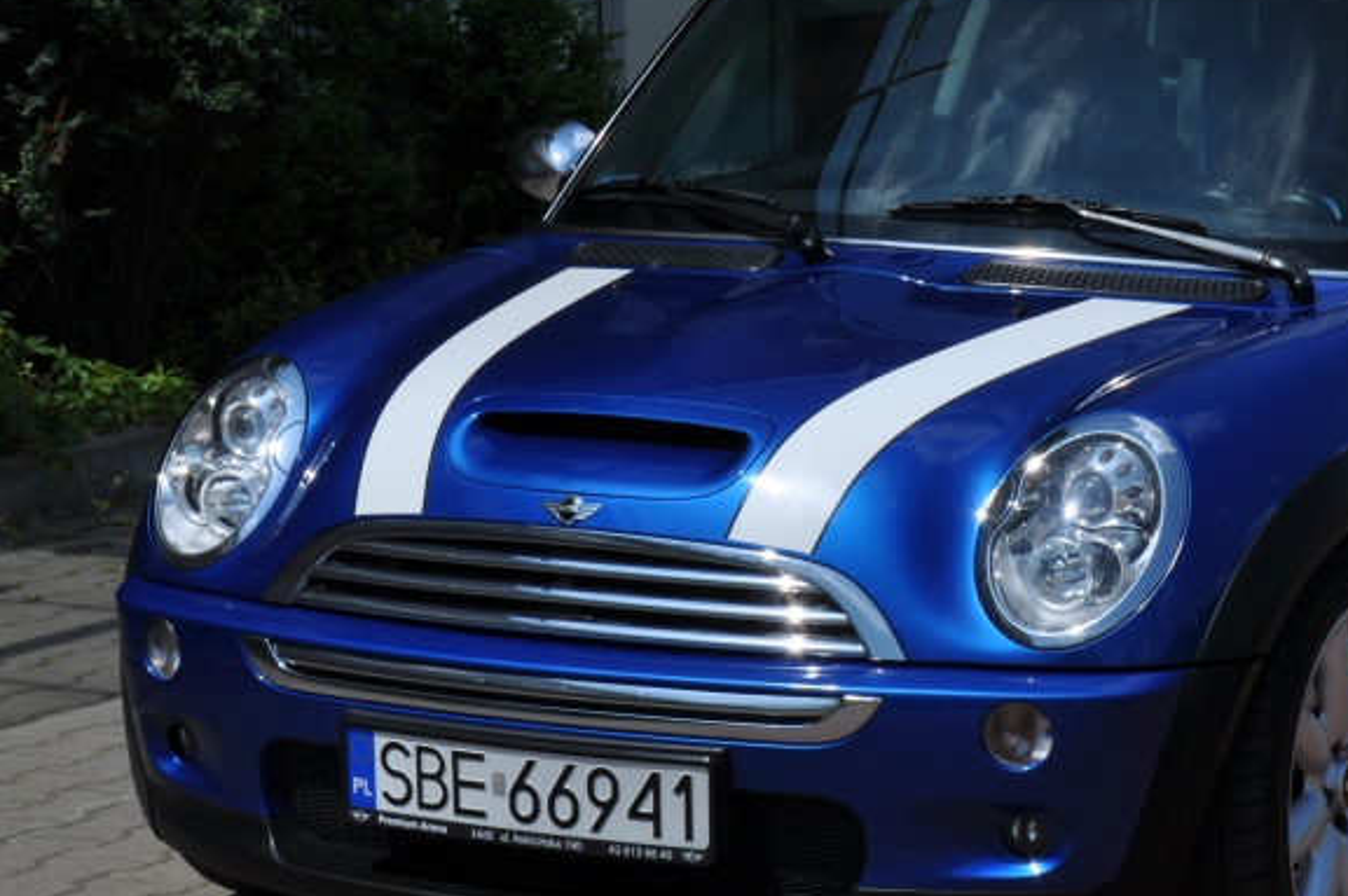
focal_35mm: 128
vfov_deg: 10.7
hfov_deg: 15.9
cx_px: 1046
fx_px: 4789
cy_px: 405
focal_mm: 48
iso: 200
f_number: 18
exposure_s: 1/320
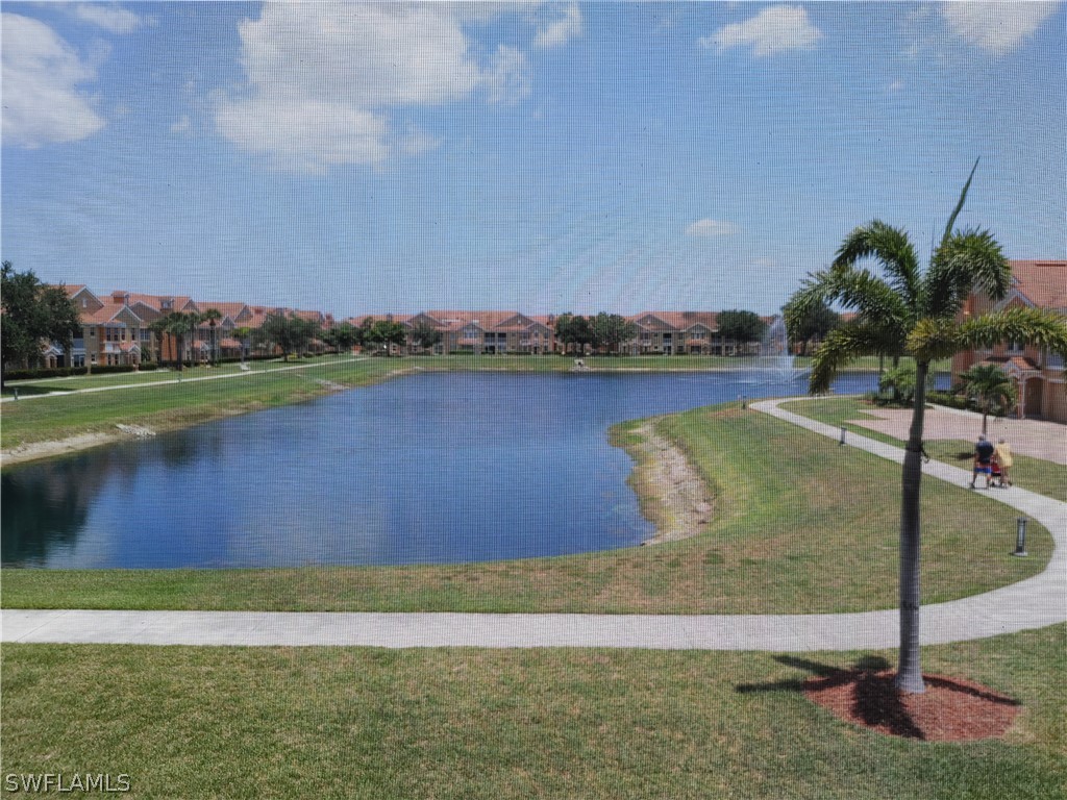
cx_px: 534
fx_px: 801
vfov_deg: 53.1
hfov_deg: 67.3
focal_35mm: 26
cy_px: 400
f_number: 1.8
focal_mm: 5.58
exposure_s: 1/1923
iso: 50
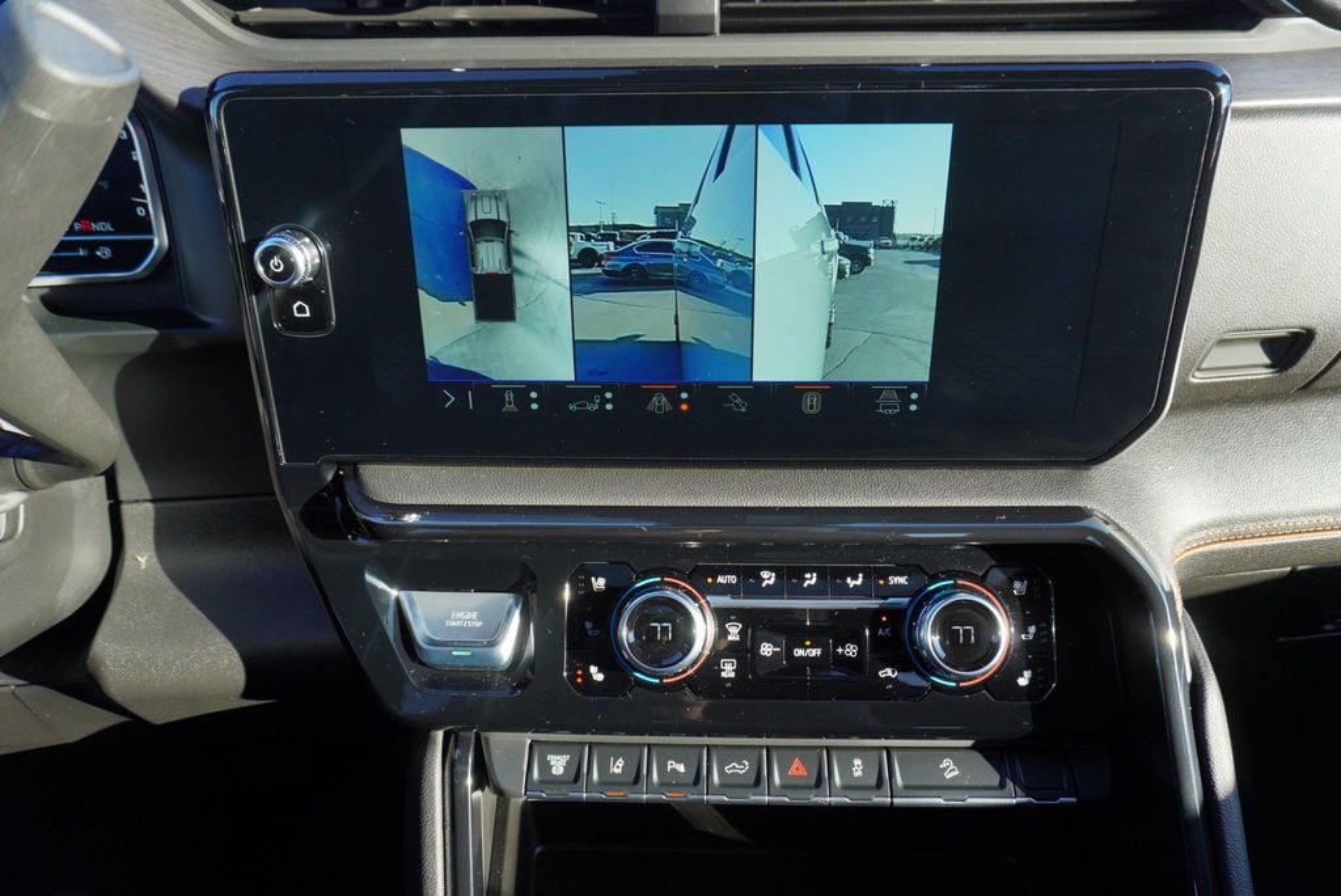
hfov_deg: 73.7
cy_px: 448
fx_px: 894
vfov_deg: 53.2
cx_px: 670
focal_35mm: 24
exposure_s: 1/320
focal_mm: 16
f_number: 4
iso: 320
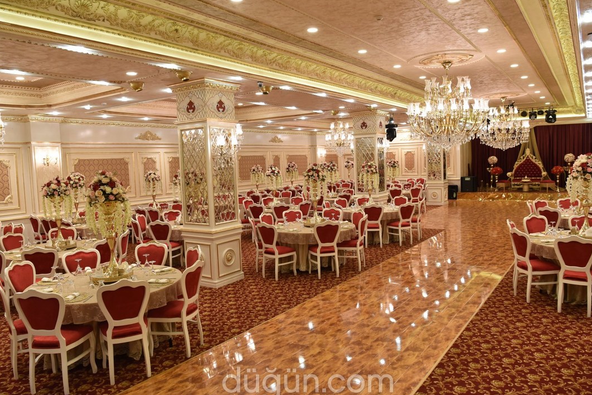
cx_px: 307
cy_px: 194
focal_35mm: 26
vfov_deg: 49.6
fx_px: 428
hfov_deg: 69.3
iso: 1600
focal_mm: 24
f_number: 5
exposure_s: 1/100
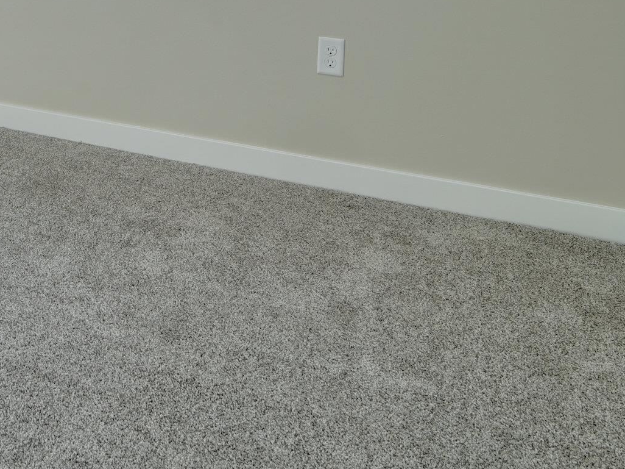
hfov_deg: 35.1
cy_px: -120
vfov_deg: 27.5
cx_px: -87
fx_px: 812
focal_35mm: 45
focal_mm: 16
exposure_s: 1/50
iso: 100
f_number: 8
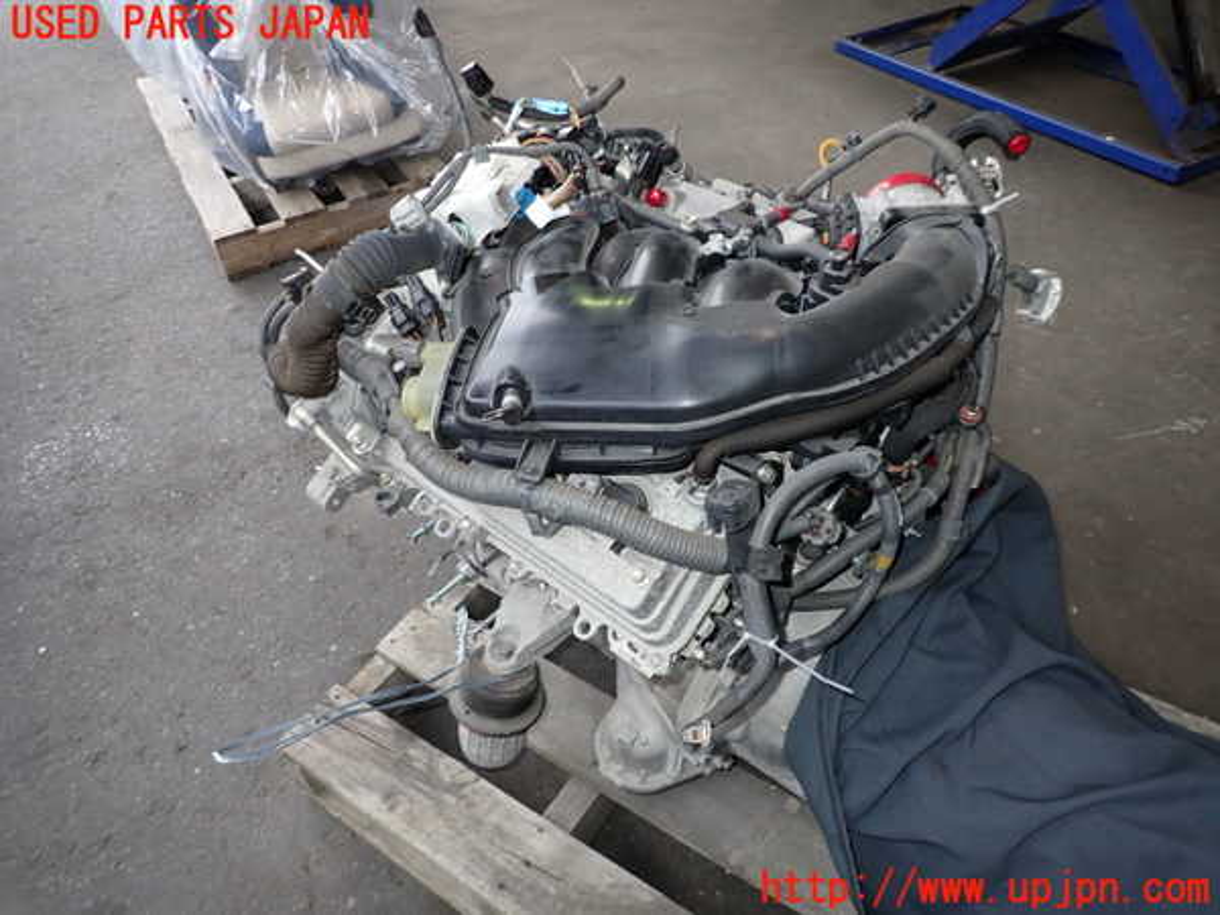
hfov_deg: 69.4
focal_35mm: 25
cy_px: 458
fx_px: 881
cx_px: 610
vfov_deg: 54.9
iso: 200
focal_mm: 4.5
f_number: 5.6
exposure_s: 1/30
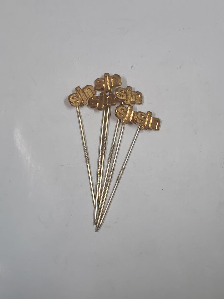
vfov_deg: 28.6
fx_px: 587
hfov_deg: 21.6
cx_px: 112
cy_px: 150
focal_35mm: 68
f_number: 1.95
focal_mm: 5.52
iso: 640
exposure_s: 1/50
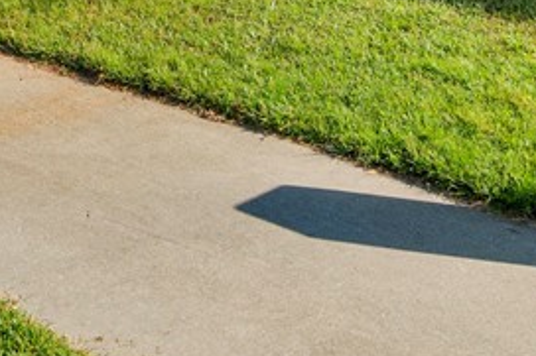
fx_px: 982
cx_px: -100
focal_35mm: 66
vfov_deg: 17.0
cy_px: -279
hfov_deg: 27.1
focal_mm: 11
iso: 100
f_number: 7.1
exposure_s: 1/60
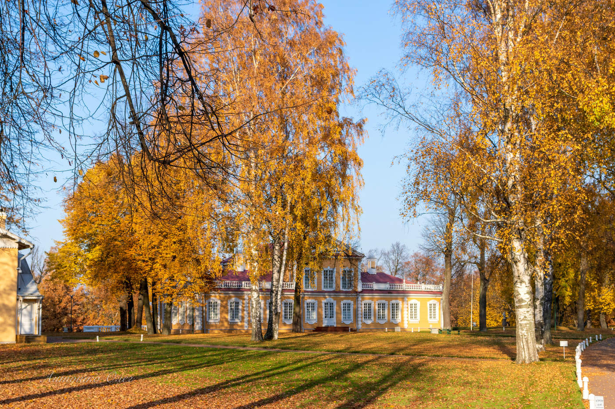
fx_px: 1024
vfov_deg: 22.6
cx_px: 308
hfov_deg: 33.4
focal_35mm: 60
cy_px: 204
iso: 200
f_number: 5.6
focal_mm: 40
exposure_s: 1/500
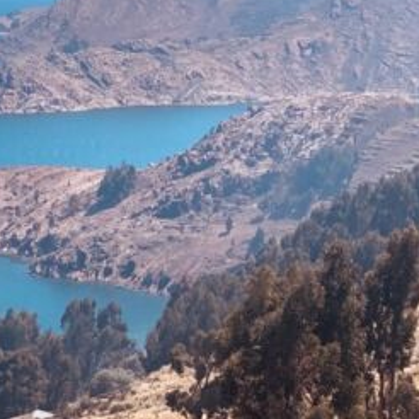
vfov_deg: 14.5
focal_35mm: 120
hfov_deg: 14.1
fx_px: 1643
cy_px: 177
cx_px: -70
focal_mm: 6
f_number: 2.4
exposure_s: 1/1261
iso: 16
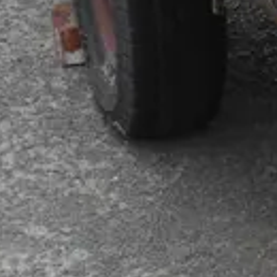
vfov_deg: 8.3
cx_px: 769
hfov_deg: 7.5
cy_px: 18
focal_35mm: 209
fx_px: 1892
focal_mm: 15
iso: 200
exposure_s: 1/200
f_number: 5.6
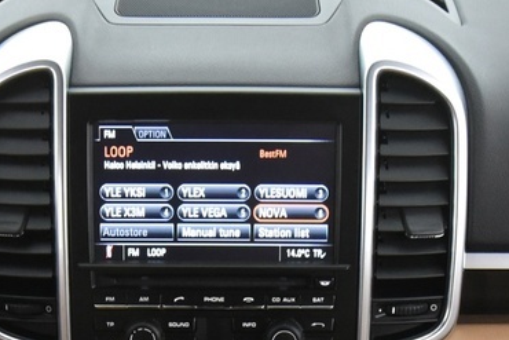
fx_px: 1485
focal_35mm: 105
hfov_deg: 19.4
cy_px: 534
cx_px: 220
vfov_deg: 12.3
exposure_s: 1/20
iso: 4000
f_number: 4
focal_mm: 24
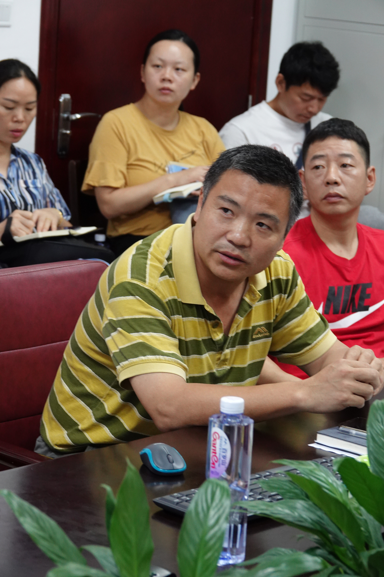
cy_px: 288
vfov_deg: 18.4
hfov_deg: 12.3
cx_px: 192
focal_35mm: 111
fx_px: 1776
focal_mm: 40.73
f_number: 4
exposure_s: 1/30
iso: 800
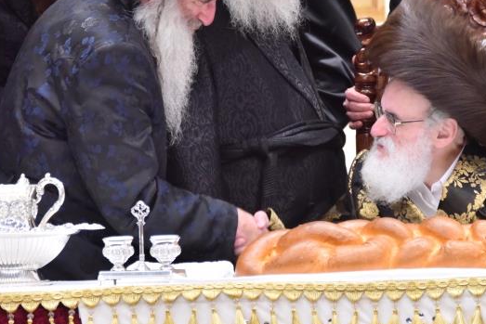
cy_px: 98
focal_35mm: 822
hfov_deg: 2.5
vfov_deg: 1.7
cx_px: 258
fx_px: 11099
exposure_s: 1/160
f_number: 6
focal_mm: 420
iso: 2000
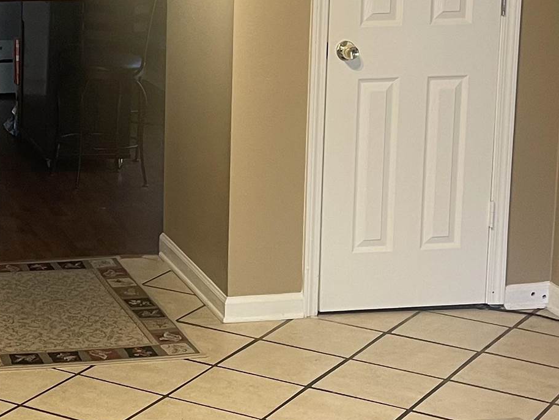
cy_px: 133
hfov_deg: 22.4
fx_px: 1357
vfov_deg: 17.5
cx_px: 1
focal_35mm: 84
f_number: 1.6
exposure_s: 1/60
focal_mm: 5.1
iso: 160
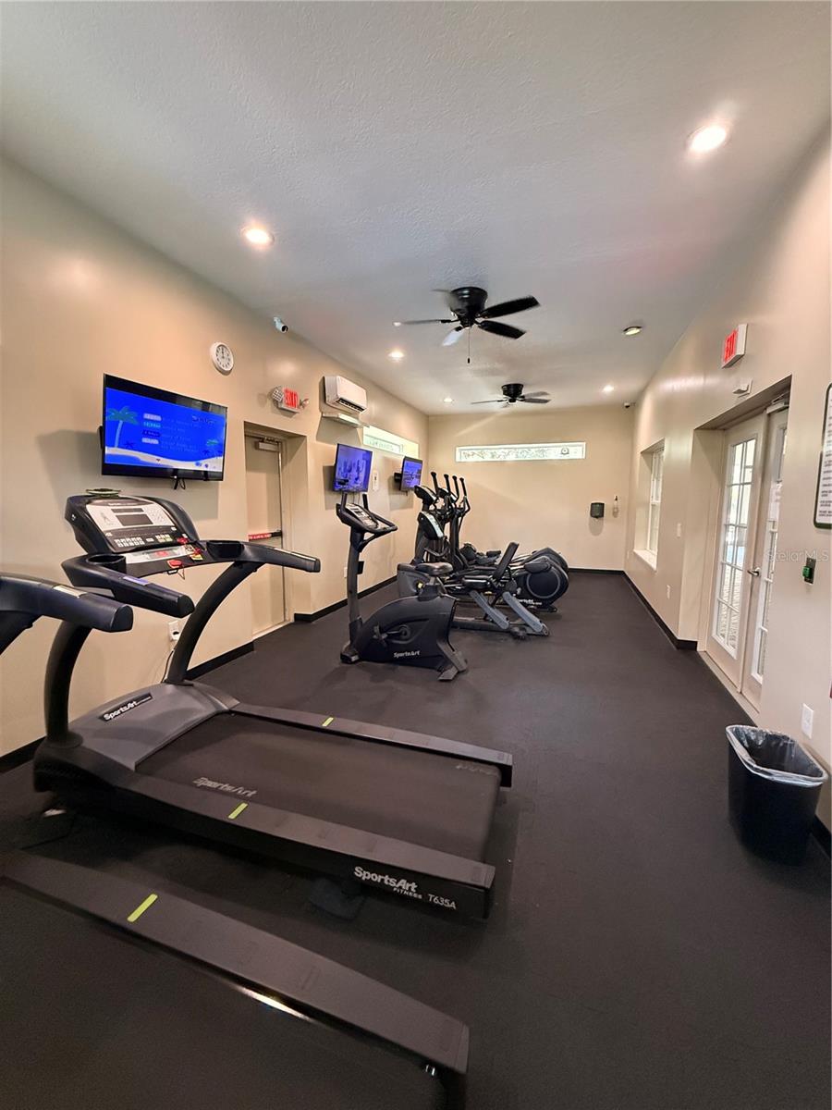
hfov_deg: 85.7
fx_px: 449
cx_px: 416
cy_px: 555
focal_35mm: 14
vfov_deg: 102.1
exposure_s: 1/60
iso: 1000
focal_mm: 2.22
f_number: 2.2
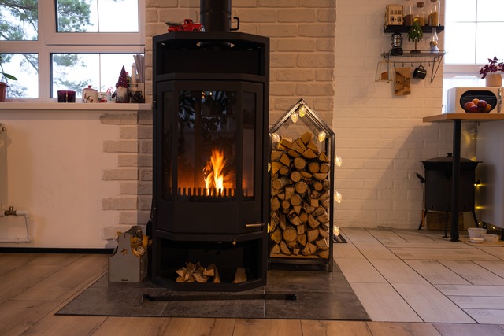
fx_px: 518
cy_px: 168
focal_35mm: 37
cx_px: 252
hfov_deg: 51.9
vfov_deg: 36.0
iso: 160
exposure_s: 1/6
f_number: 4
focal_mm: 24.7
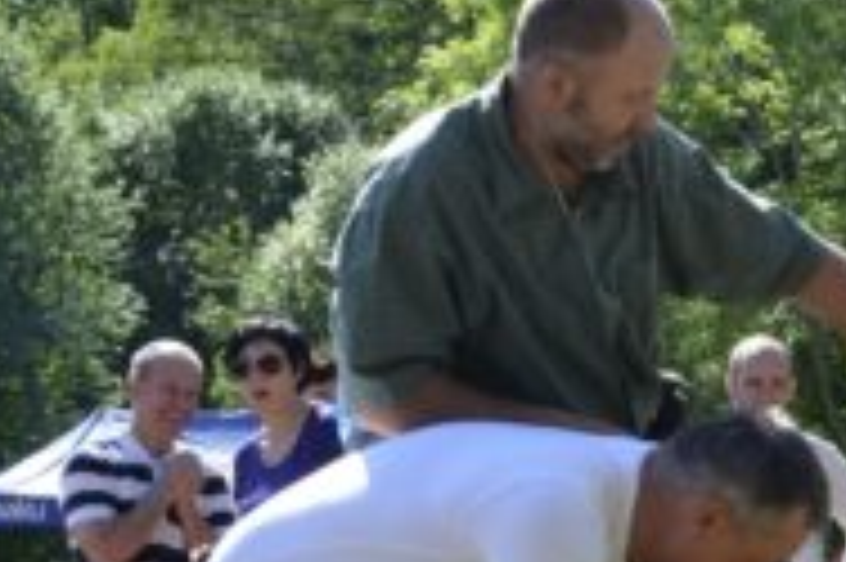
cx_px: 945
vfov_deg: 8.9
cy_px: 562
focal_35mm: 153
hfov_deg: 13.2
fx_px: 3592
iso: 180
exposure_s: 1/250
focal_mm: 30
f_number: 8
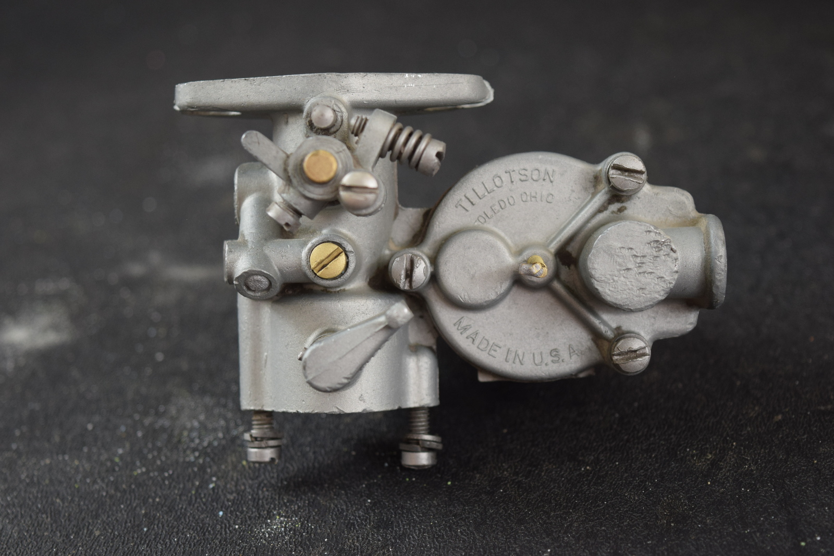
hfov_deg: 28.1
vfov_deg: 18.9
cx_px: 417
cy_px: 278
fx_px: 1668
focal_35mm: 72
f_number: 5.6
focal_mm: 48
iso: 450
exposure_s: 1/125
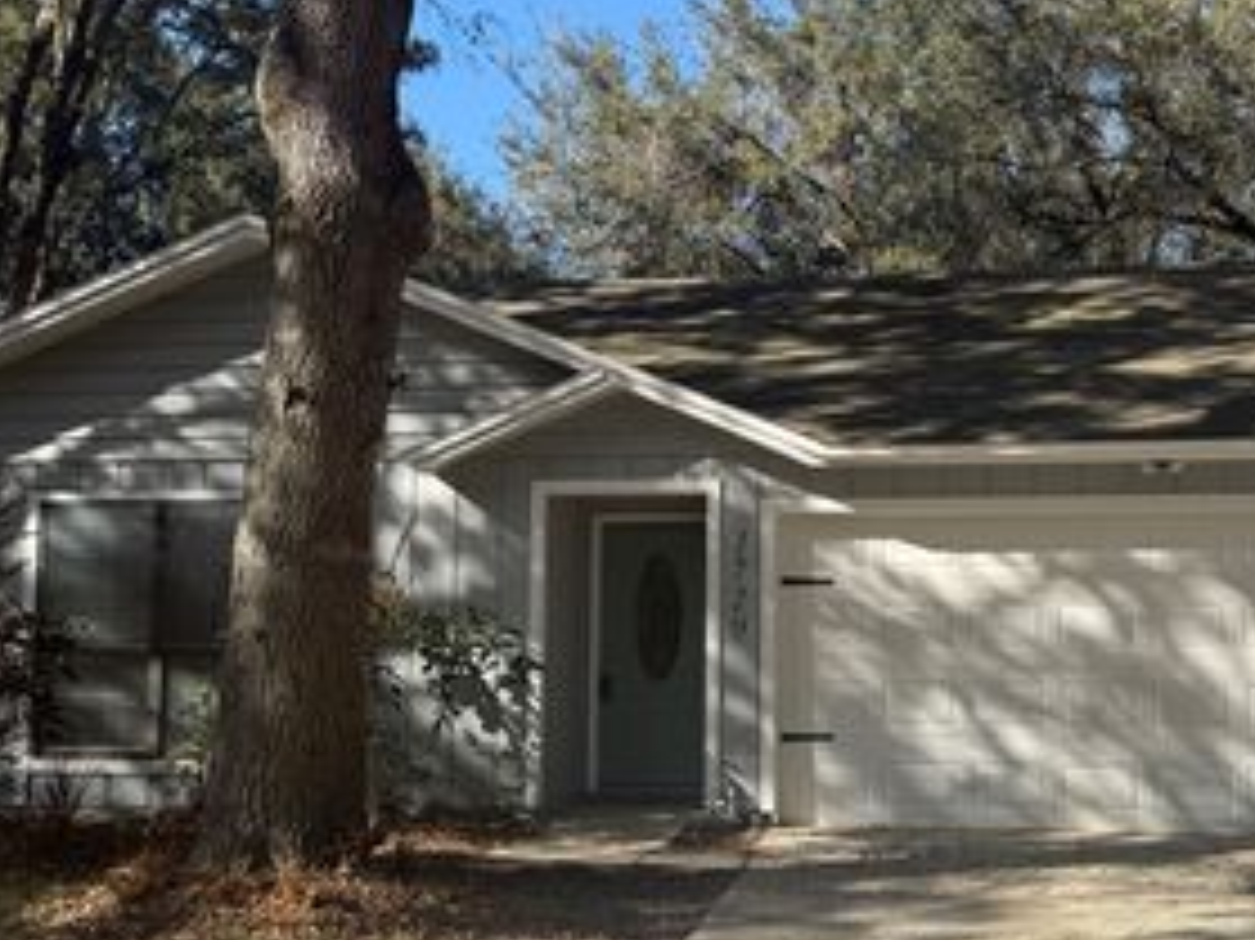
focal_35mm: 43
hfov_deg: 43.6
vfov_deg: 33.5
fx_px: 1558
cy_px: 515
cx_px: 756
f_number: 1.78
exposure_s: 1/1855
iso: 80
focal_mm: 6.76
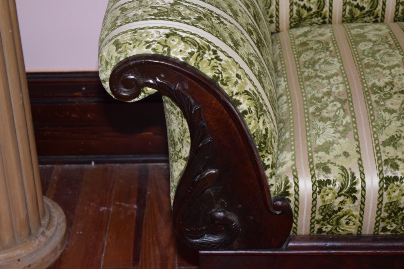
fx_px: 926
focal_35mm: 82
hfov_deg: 24.6
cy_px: 134
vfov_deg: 16.6
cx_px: 202
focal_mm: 55
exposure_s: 1/60
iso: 2200
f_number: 5.6
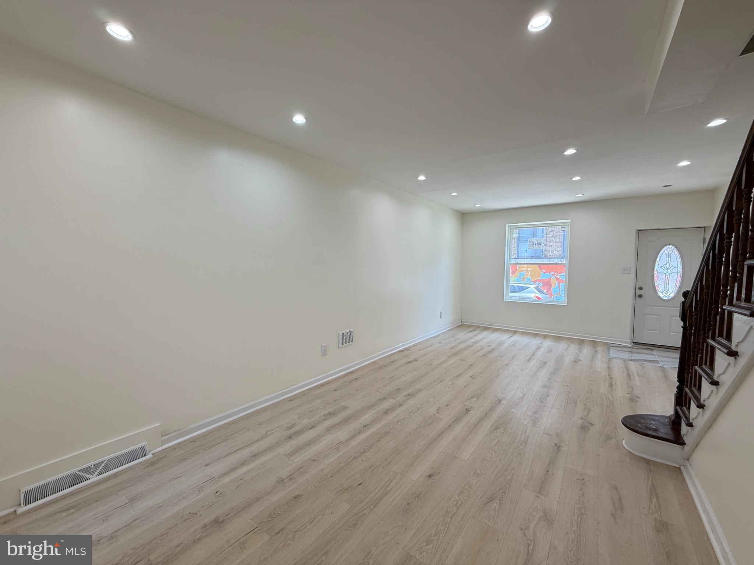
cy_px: 282
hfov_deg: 102.1
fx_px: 305
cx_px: 377
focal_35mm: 14
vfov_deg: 85.7
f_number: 2.2
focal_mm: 2.22
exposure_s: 1/60
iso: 40
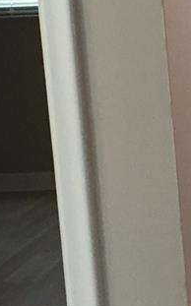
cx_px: 460
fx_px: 1268
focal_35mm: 152
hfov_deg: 8.0
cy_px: 84
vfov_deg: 13.7
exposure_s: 1/30
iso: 100
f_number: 2.2
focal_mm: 4.15
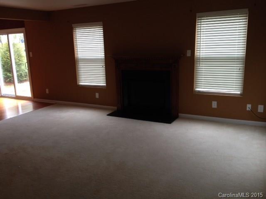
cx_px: 133
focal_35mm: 35
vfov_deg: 40.7
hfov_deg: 52.6
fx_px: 269
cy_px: 100
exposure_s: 1/49
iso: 50
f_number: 2.4
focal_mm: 4.28
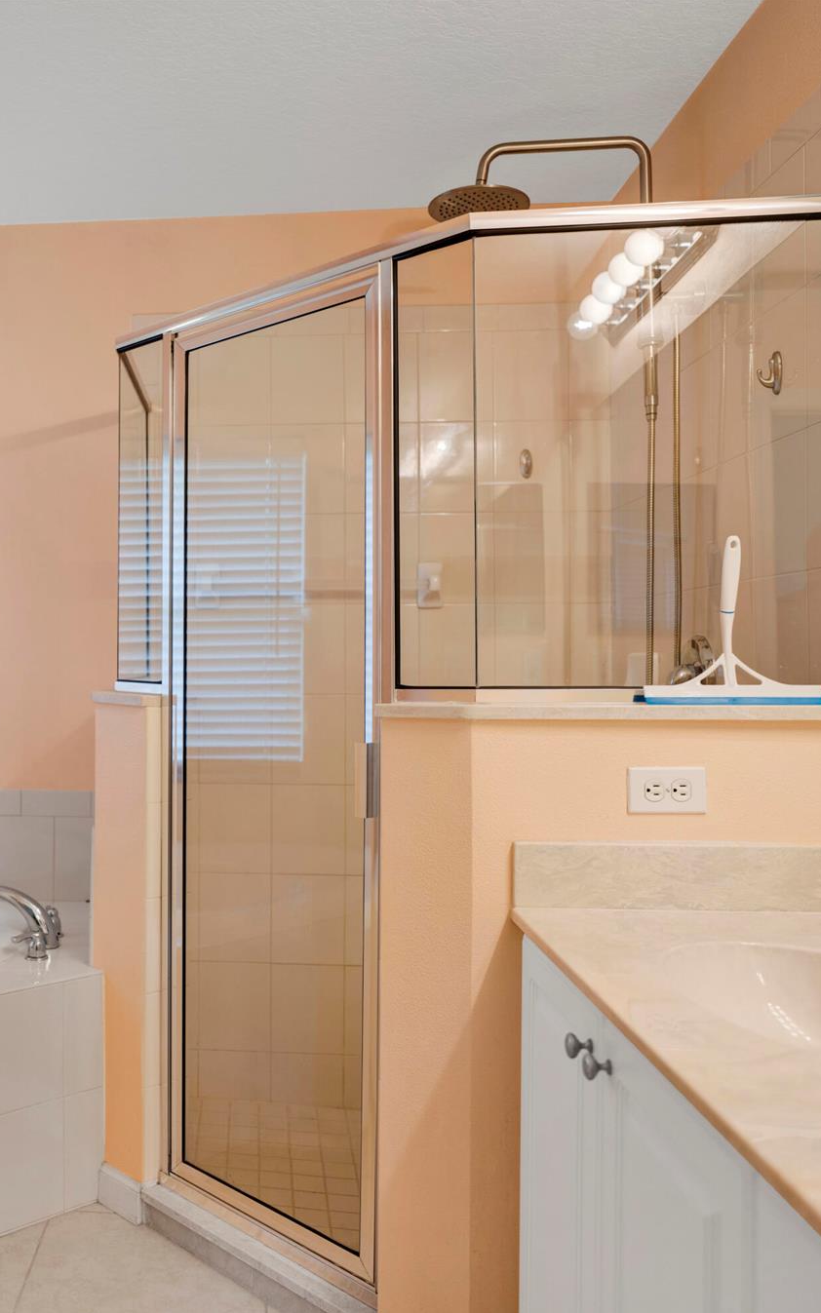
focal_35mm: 31
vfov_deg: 61.2
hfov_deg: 38.7
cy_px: 663
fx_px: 1110
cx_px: 140
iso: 200
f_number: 1.8
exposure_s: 1/125
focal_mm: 20
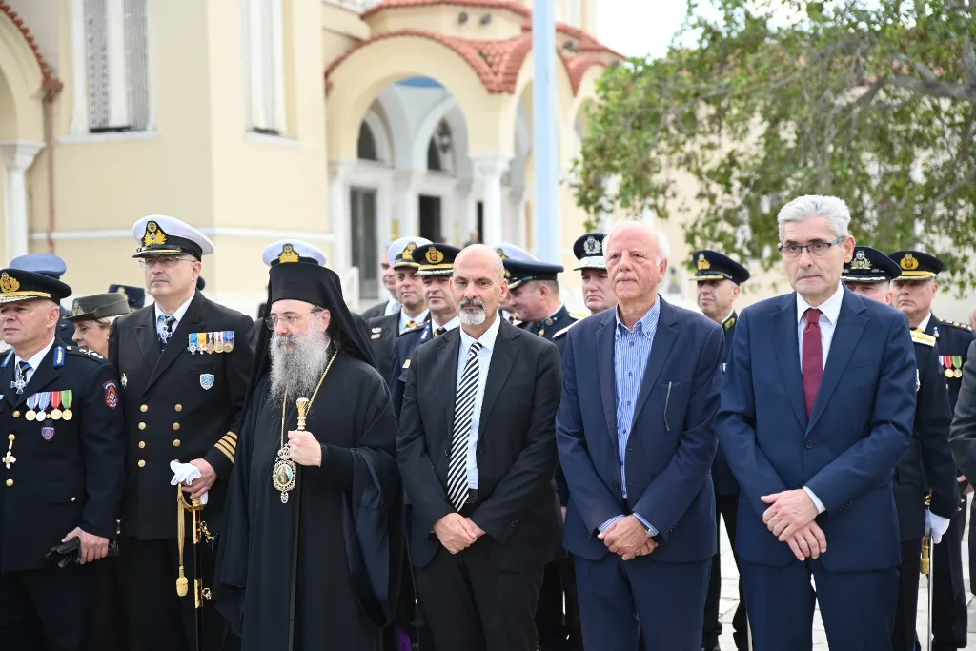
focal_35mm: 62
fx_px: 1681
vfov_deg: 21.9
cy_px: 326
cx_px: 488
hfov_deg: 32.4
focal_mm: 62
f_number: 2.8
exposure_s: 1/250
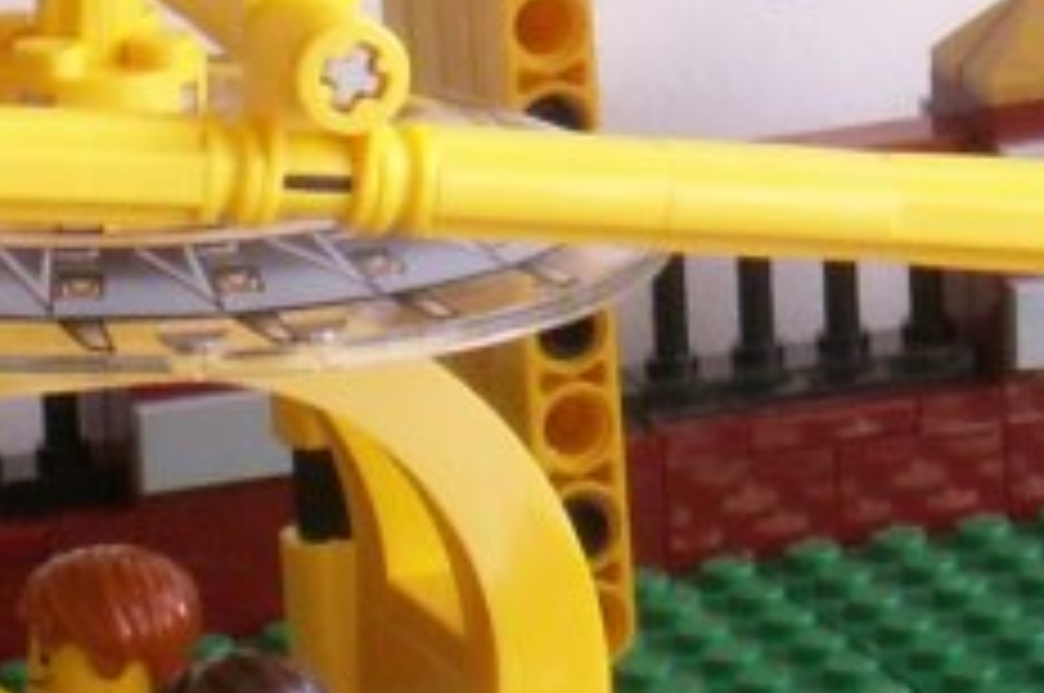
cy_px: -446
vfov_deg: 3.0
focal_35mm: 454
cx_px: 1755
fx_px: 13148
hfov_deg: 4.5
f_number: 8
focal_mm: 13.15
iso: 50
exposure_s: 1/6
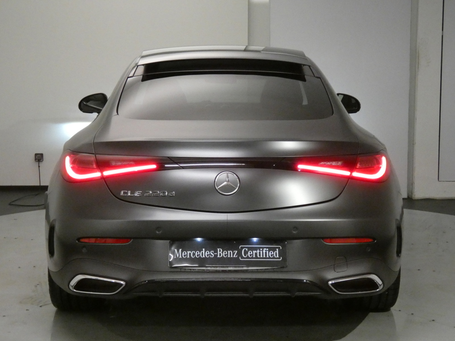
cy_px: 170
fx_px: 946
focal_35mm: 72
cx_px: 228
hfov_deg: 27.0
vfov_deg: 20.4
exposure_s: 1/80
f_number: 4.3
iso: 1600
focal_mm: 12.9
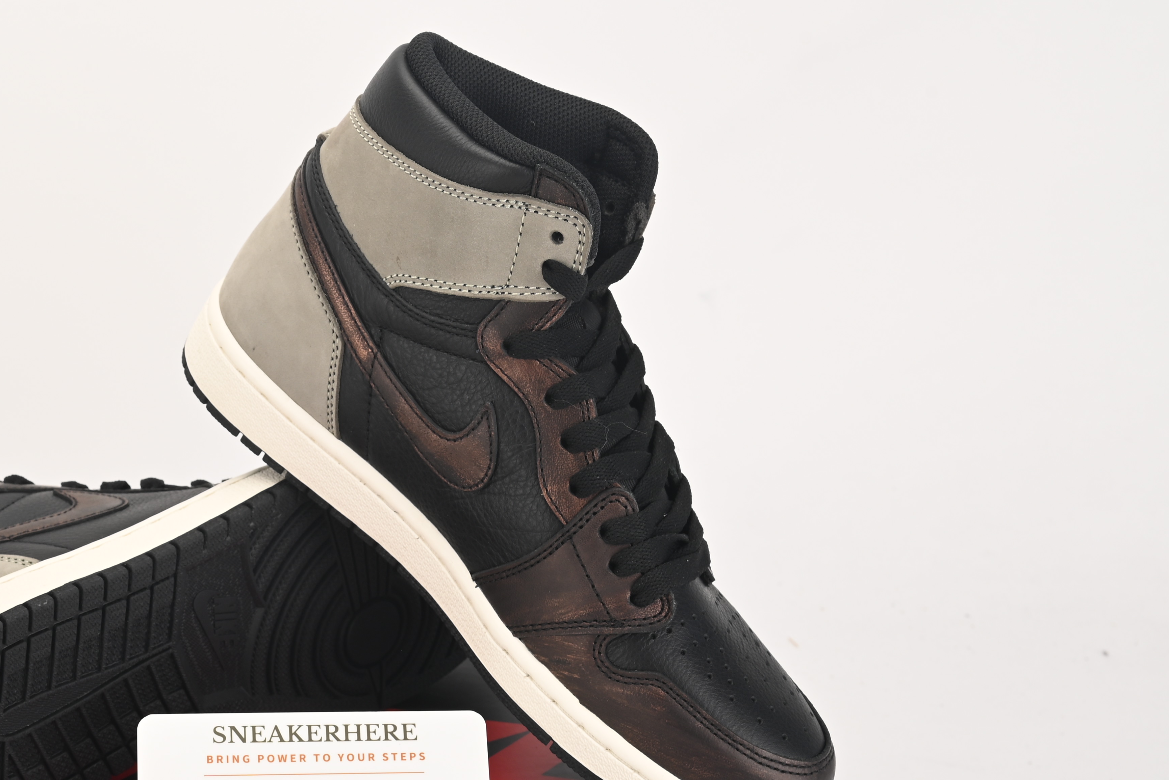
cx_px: 289
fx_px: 2371
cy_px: 637
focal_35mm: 73
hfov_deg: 27.3
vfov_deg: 18.5
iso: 100
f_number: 11
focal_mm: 42
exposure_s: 1/200
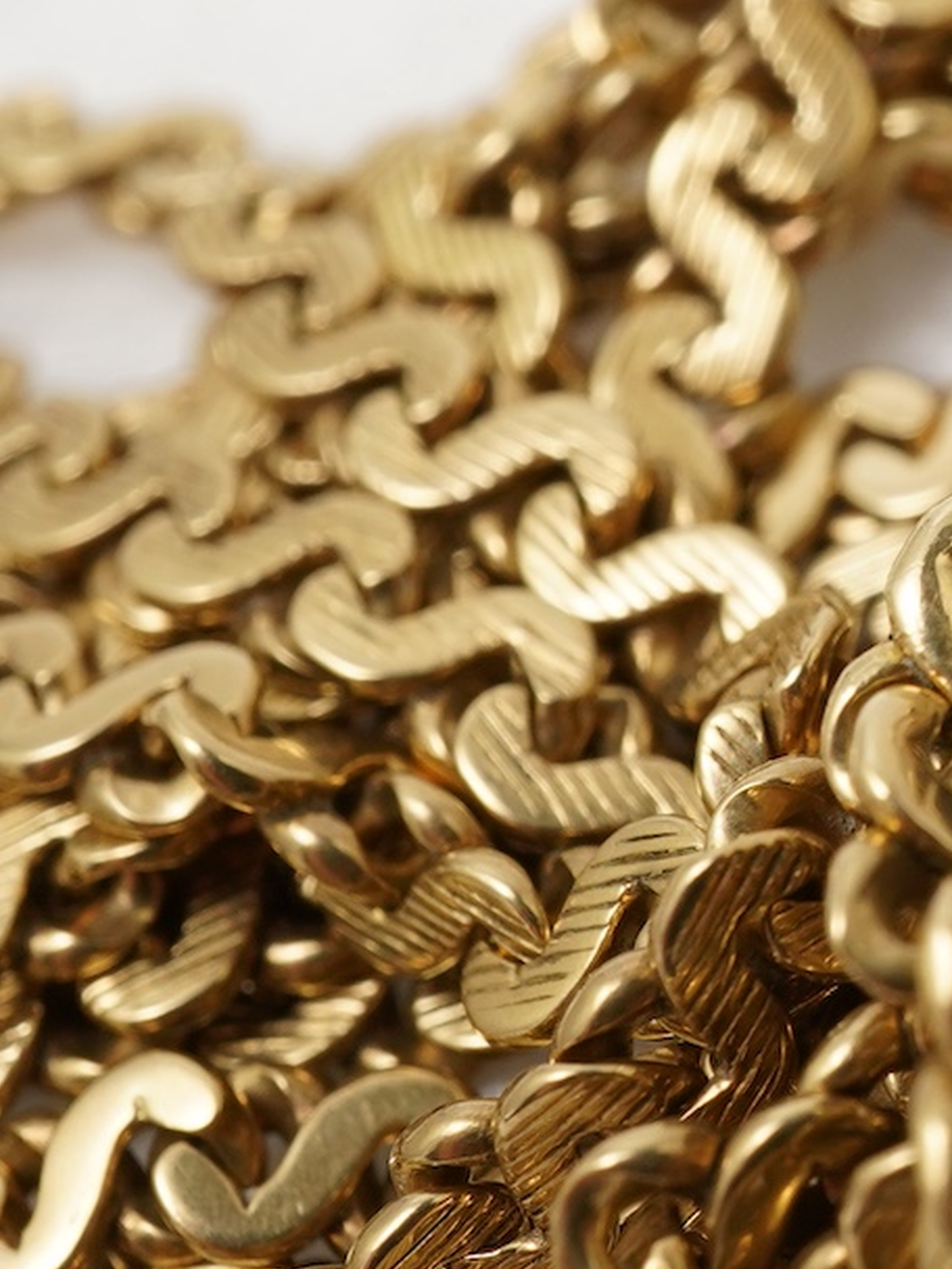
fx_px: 4694
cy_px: 271
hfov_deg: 11.1
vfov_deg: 15.3
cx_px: 1444
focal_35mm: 128
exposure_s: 1/125
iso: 500
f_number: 20
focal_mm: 30
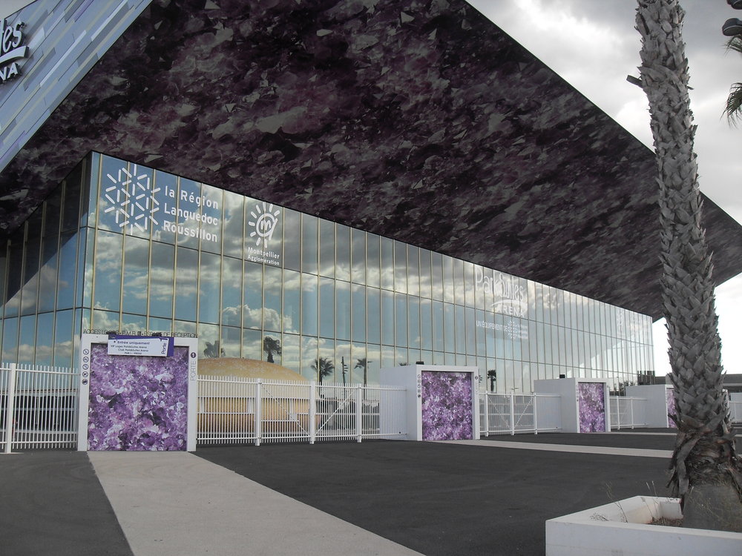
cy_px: 278
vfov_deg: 38.7
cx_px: 371
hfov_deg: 50.1
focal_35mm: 37
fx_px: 793
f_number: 2.8
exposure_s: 1/350
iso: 80
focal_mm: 6.3
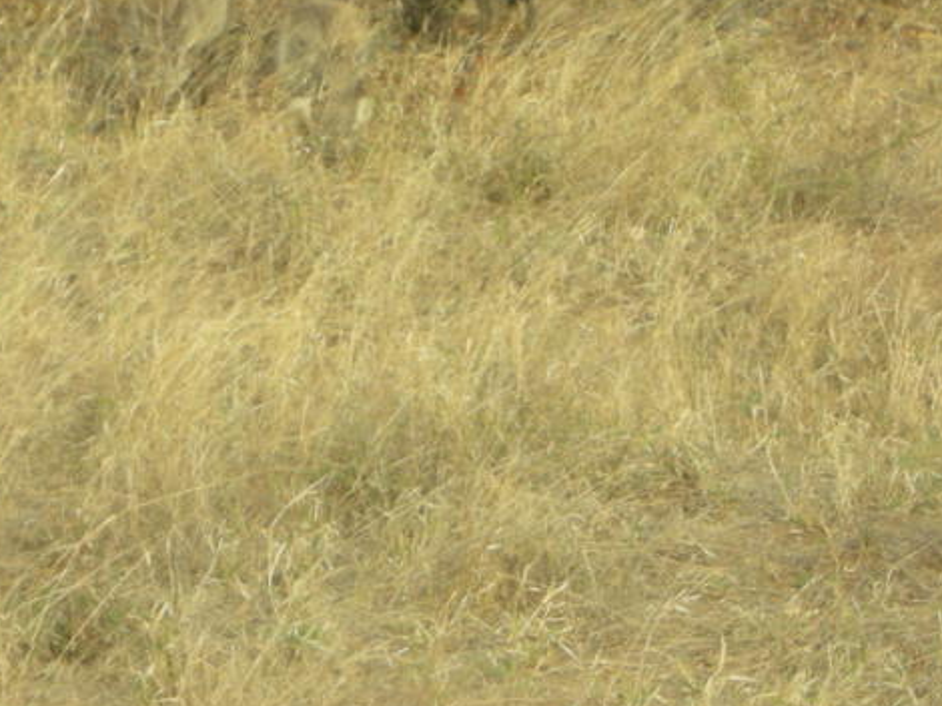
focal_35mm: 229
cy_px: 24
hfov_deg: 8.6
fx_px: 6229
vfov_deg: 6.5
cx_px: 387
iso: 50
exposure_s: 1/69.6
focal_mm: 17.4
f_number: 5.4
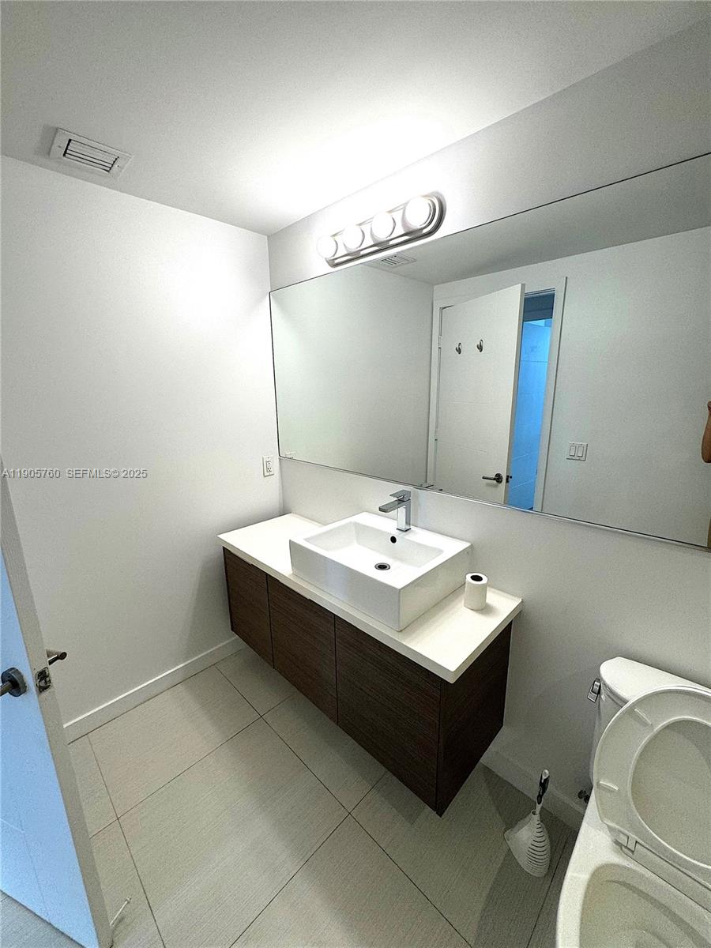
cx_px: 356
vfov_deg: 102.1
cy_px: 474
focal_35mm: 14
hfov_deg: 85.7
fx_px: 383
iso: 125
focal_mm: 2.22
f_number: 2.2
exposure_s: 1/120
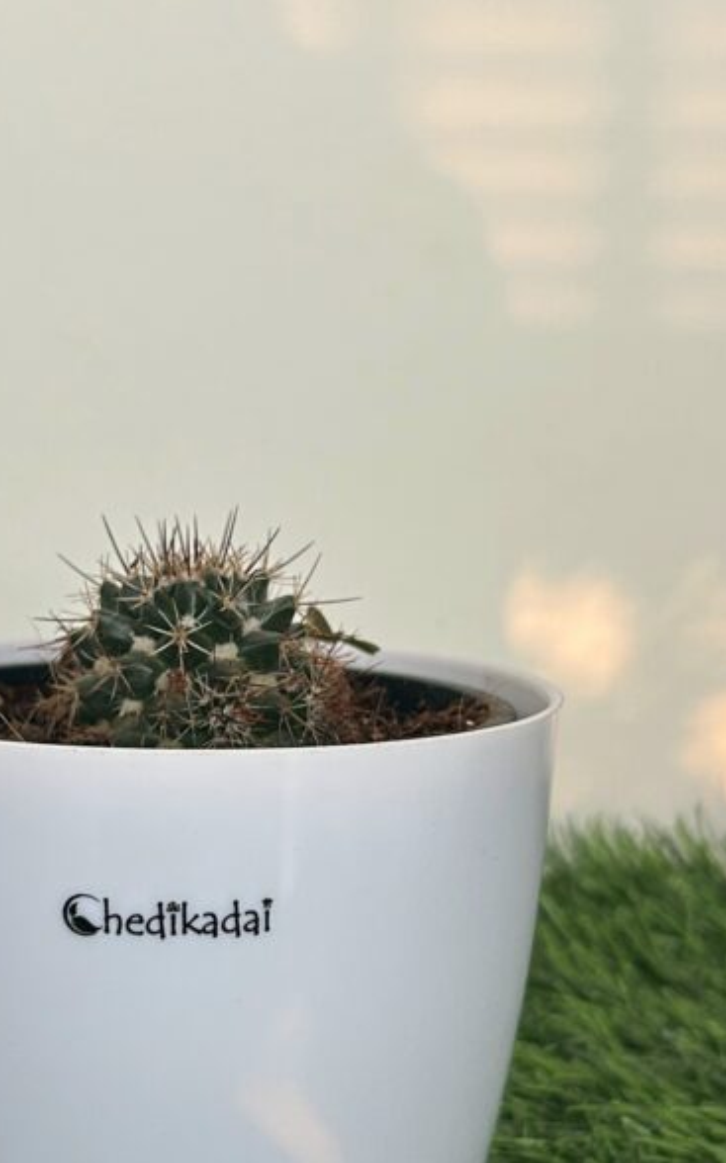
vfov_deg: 41.6
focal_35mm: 48
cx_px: 166
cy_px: 724
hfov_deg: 26.4
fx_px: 1521
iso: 125
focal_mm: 5.7
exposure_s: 1/74.1
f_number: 1.5
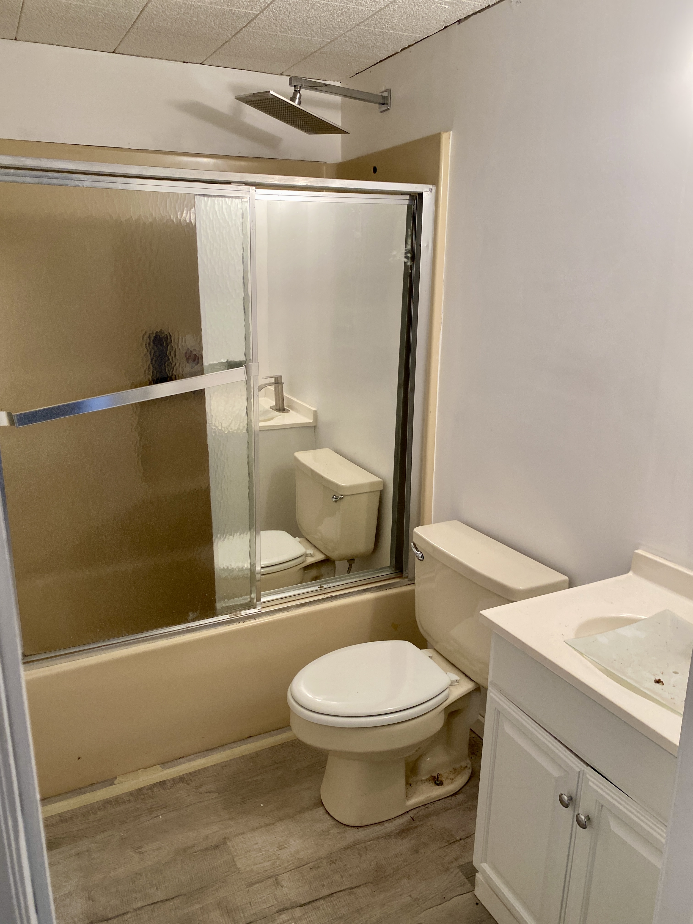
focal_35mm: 26
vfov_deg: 67.3
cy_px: 462
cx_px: 346
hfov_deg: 53.1
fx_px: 694
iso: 125
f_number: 1.8
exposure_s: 1/120
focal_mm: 4.25
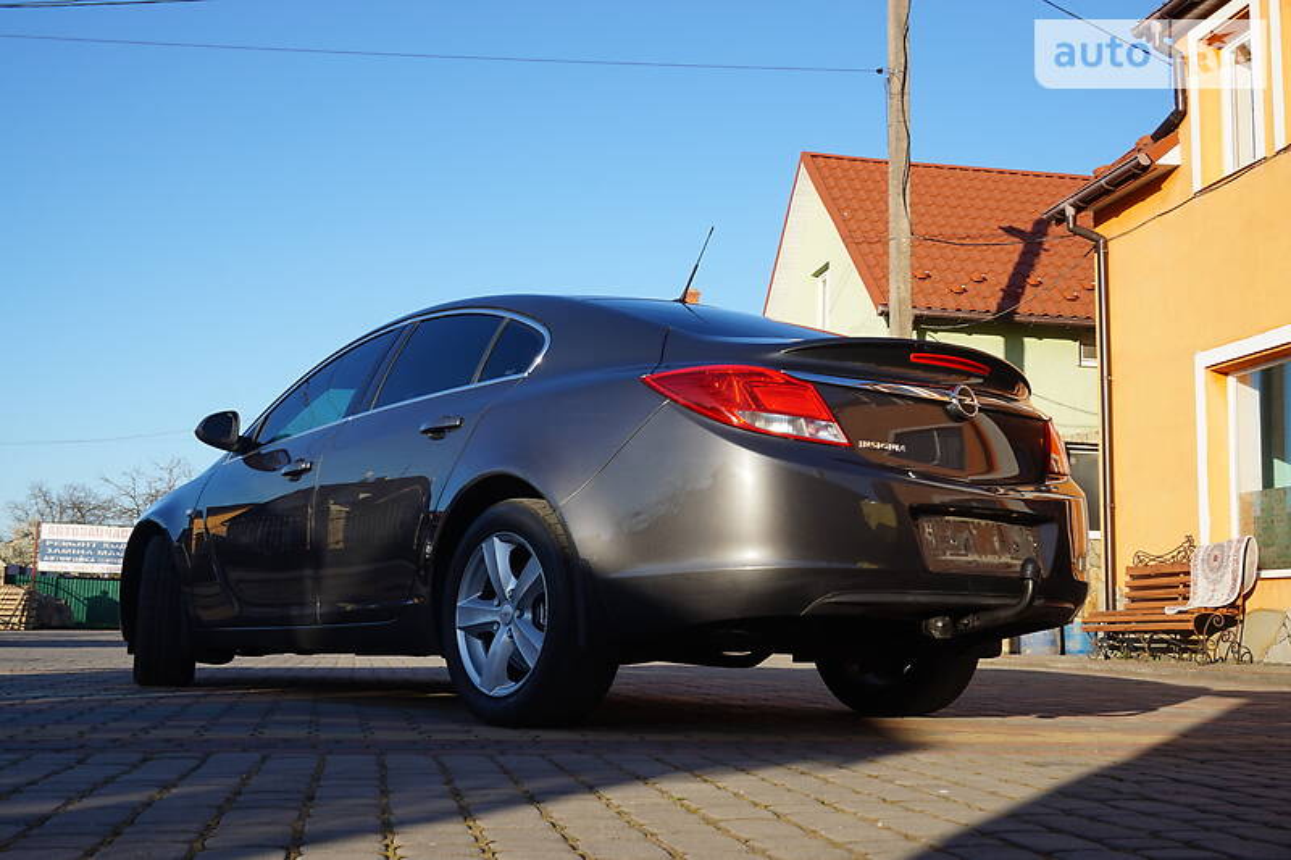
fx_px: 1344
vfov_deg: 35.5
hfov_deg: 51.3
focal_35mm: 38
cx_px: 646
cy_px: 430
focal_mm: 25
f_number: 11
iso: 100
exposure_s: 1/80
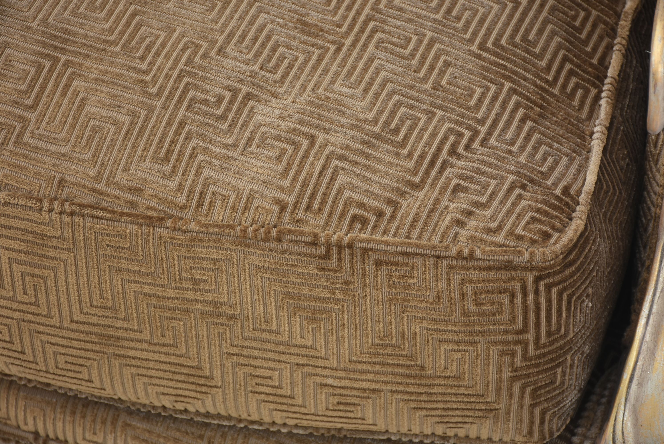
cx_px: 332
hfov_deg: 17.0
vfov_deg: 11.4
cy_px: 222
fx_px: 2215
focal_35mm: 120
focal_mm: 80
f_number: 7.1
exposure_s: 1/125
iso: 200
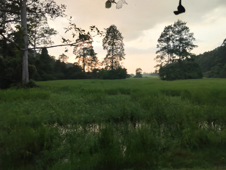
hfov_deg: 61.7
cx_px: 113
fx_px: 189
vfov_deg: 48.2
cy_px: 85
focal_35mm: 29
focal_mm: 4.22
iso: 50
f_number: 1.8
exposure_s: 1/234
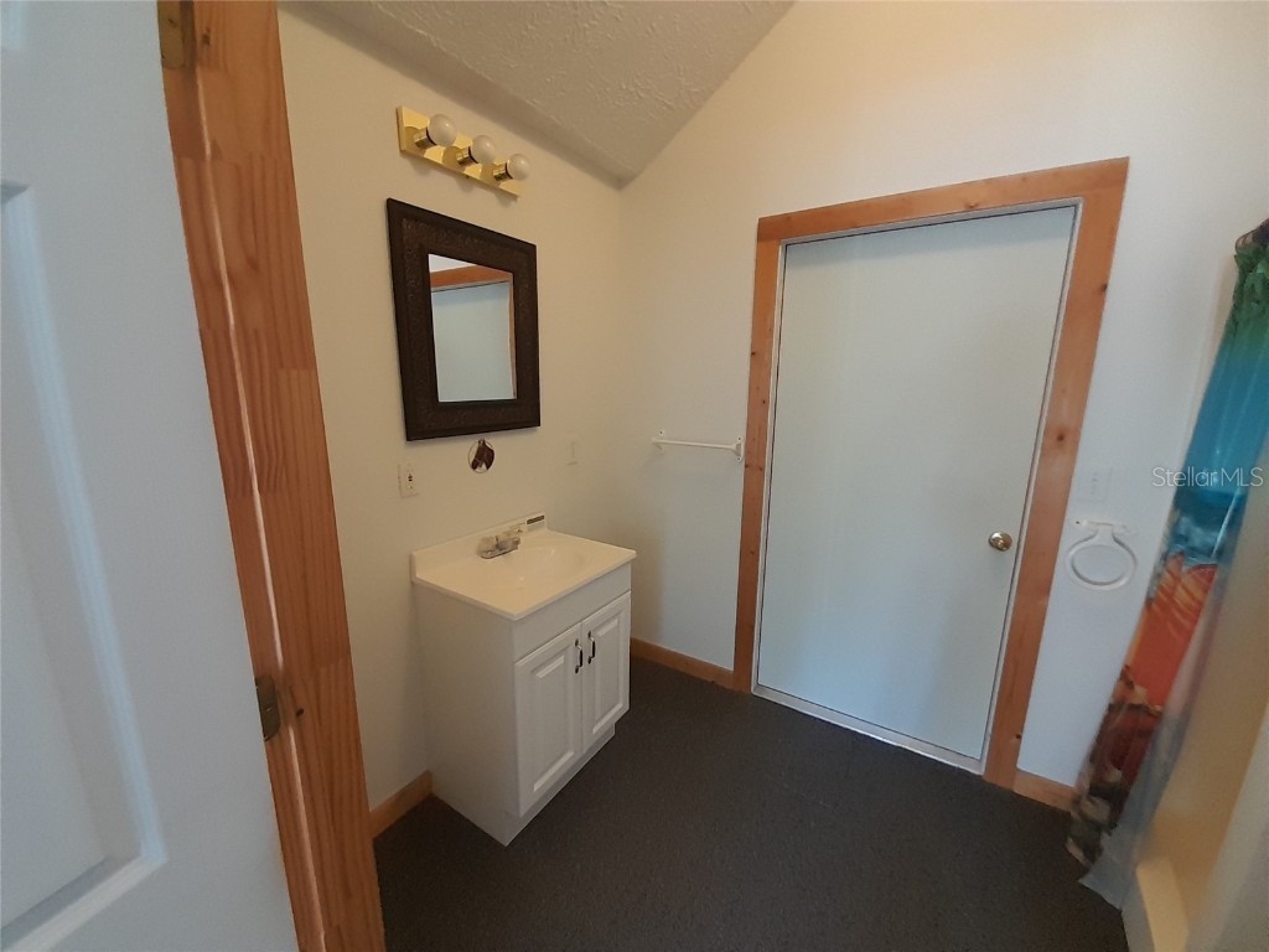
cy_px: 476
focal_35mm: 13
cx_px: 634
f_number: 2.2
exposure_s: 1/30
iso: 200
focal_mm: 1.13
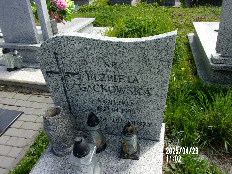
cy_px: 87
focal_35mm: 28
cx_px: 116
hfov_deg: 63.4
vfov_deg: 49.7
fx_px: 188
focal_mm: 5.1
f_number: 10.8
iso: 80
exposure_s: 1/56
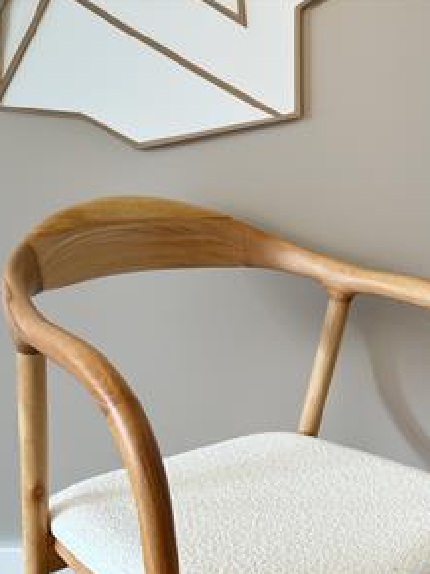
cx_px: 249
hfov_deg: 32.8
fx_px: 729
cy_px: 520
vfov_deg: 39.7
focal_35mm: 44
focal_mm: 6.86
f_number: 1.78
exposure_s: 1/100
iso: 125
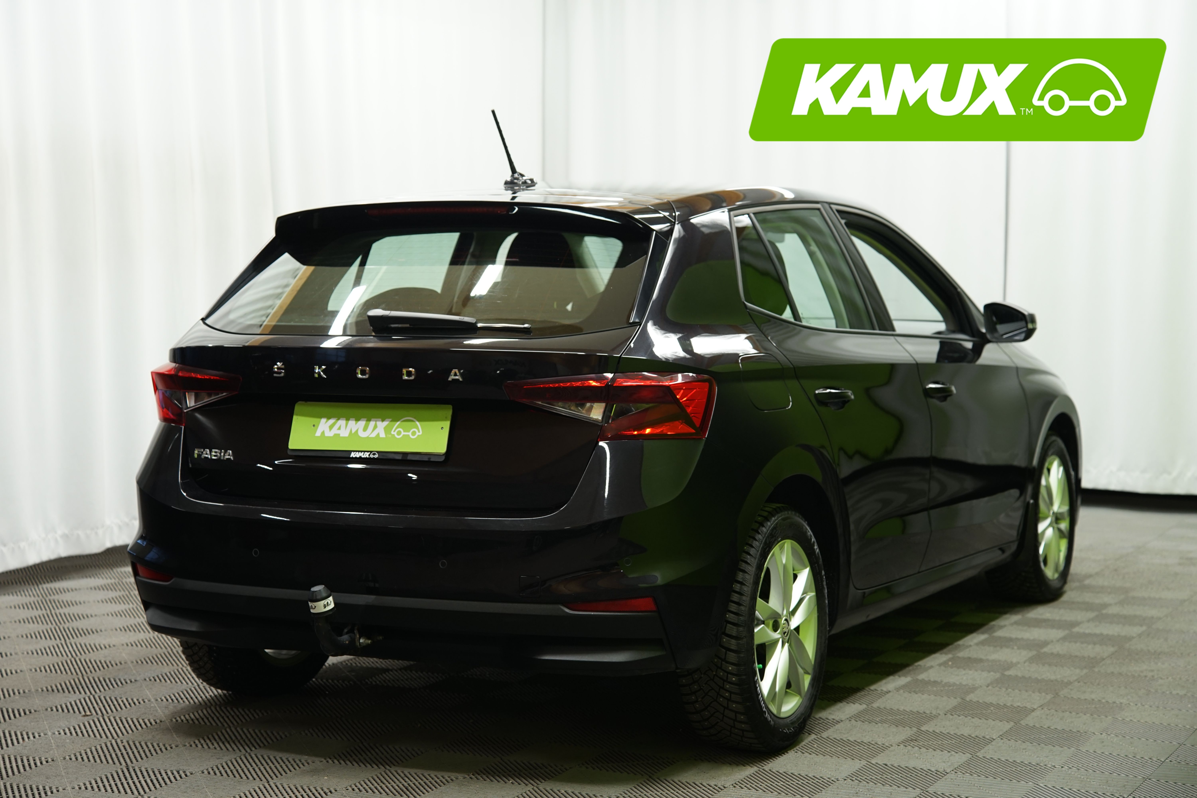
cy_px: 399
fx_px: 2194
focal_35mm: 66
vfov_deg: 20.6
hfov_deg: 30.5
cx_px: 598
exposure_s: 1/15
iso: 500
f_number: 5
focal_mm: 66
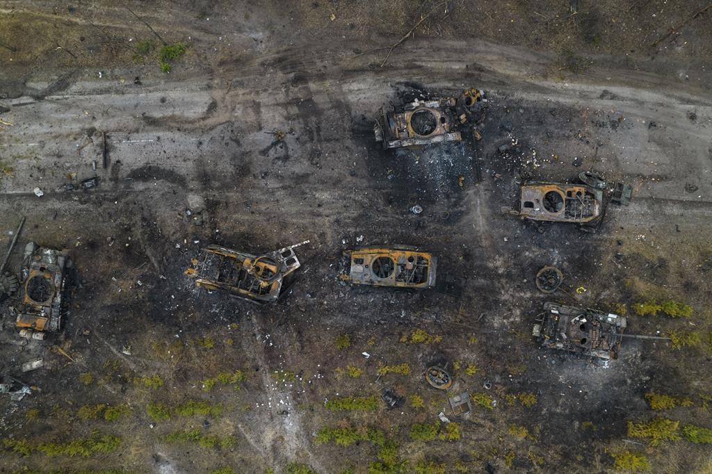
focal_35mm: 22
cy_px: 237
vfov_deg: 57.2
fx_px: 435
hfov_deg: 78.6
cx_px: 356
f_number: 2.8
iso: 130
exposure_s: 1/15
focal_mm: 8.38
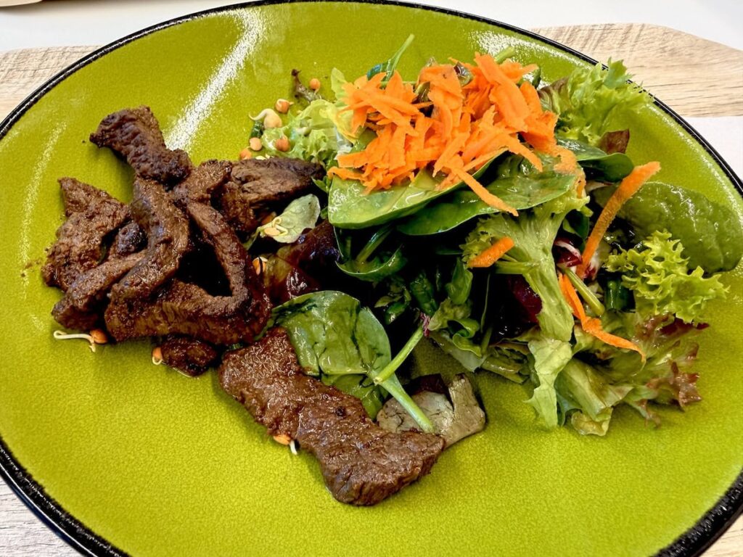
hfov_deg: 71.6
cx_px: 372
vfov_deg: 56.8
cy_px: 278
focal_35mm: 24
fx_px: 515
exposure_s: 1/50
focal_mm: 2.2
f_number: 2.2
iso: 160
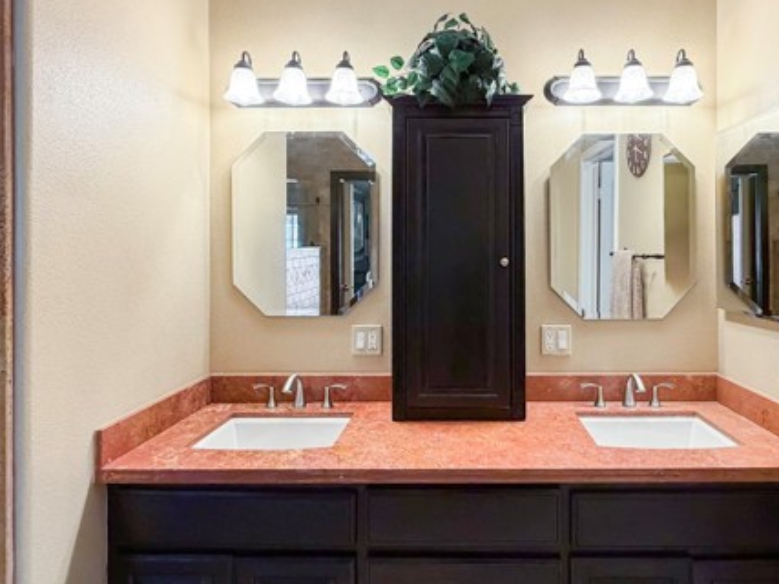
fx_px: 472
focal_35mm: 21
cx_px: 478
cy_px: 256
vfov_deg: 63.2
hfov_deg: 77.8
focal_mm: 2.22
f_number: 2.2
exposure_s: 1/120
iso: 320
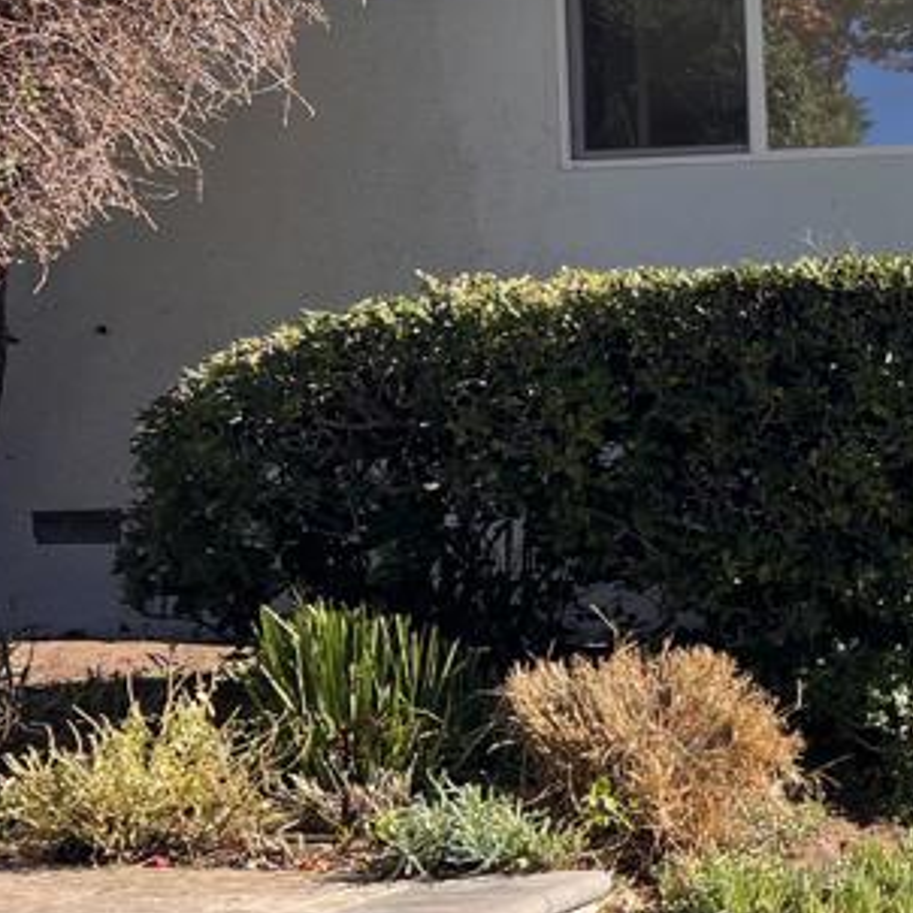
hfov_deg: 18.6
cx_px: 1509
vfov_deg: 22.2
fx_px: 2328
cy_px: 435
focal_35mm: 78
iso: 50
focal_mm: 5.7
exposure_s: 1/1531
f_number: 1.5
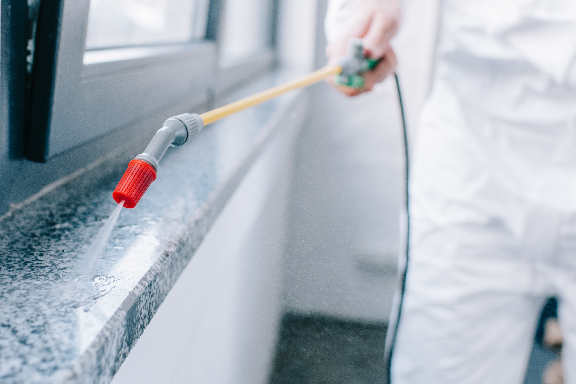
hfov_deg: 40.9
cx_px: 234
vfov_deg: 28.1
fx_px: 768
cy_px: 160
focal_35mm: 48
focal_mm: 35
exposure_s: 1/200
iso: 800
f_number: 3.5
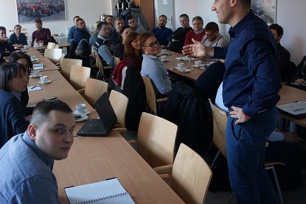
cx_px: 114
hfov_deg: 47.0
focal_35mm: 41
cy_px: 80
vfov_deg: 32.5
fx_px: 349
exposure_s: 1/60
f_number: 4
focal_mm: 20
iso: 800
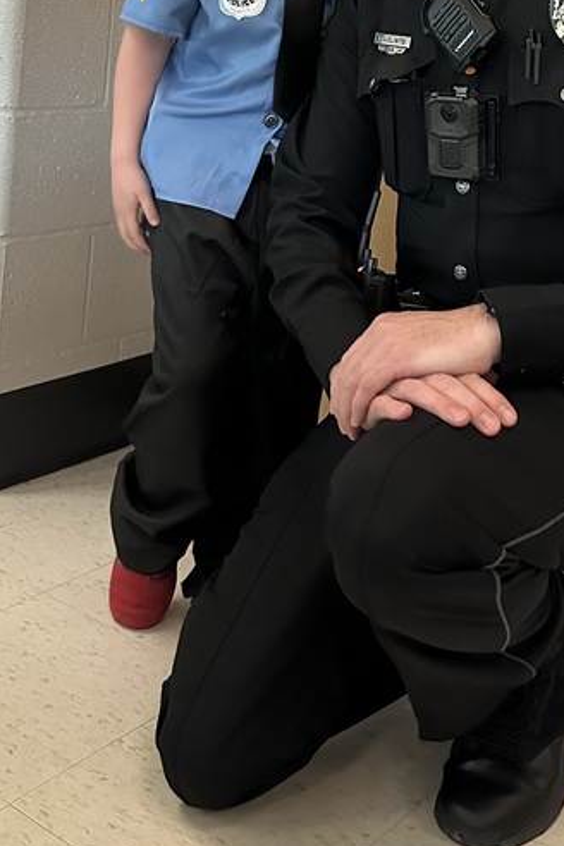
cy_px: 98
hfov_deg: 25.9
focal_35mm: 52
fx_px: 1222
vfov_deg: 36.1
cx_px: 356
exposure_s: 1/40
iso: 1000
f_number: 1.78
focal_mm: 6.86
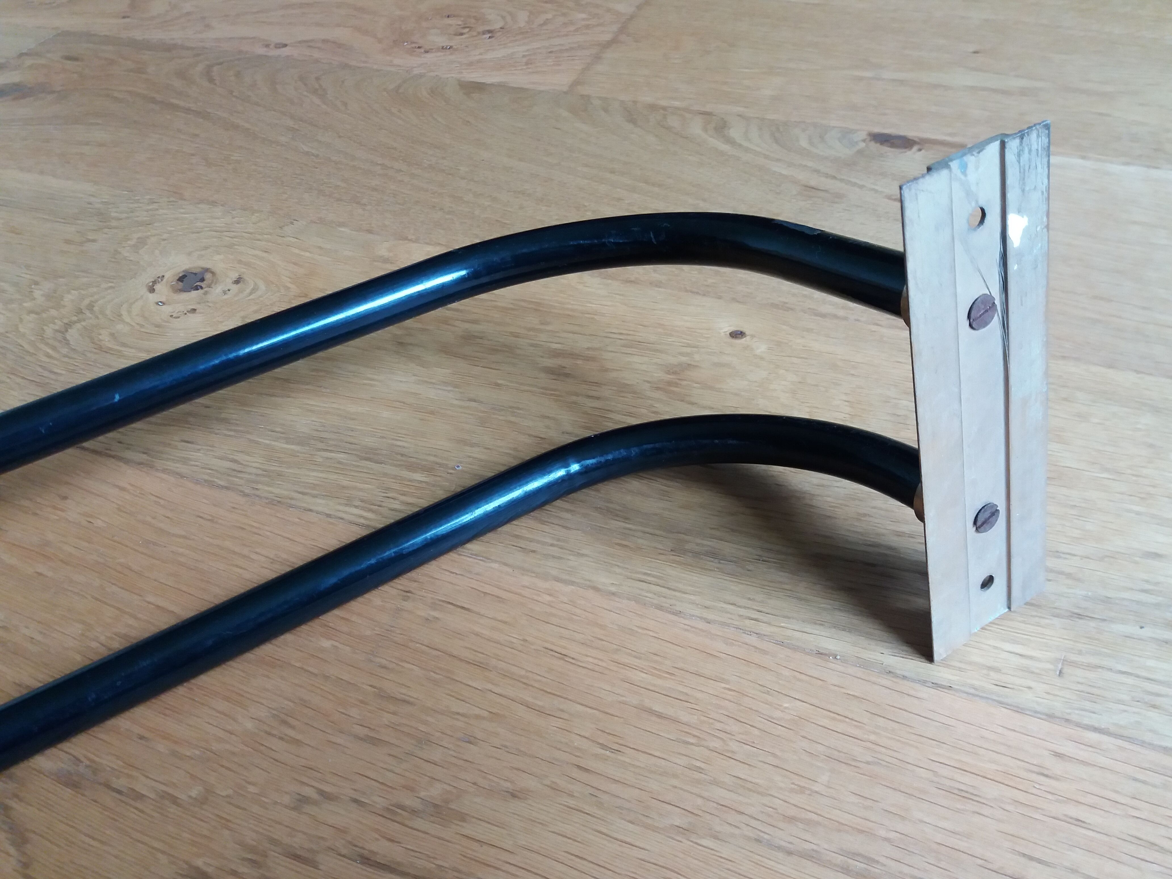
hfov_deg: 63.4
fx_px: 948
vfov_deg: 49.7
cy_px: 440
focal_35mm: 28
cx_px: 586
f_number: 1.9
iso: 160
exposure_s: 1/20
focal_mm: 3.7
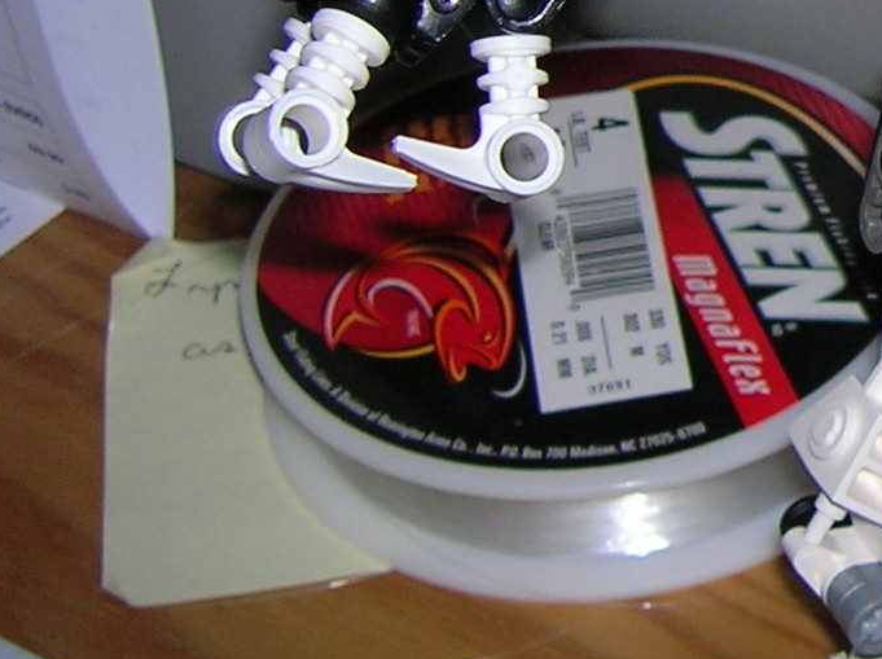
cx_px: 1364
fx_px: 3079
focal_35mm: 121
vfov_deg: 12.1
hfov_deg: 15.0
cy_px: -22
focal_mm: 6
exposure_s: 1/60.1
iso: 50
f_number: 2.9
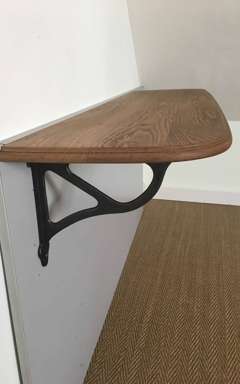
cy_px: 193
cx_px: 108
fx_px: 324
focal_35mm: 31
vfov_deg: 61.2
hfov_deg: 40.6
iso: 80
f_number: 2.2
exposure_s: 1/33
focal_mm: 4.15
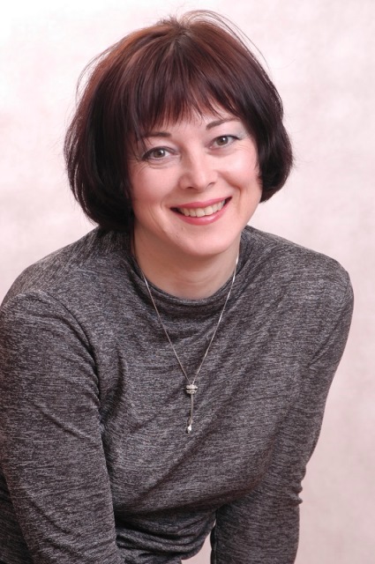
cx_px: 188
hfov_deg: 11.7
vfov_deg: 17.5
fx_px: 1833
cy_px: 282
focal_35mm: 117
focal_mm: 78
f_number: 8
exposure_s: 1/60
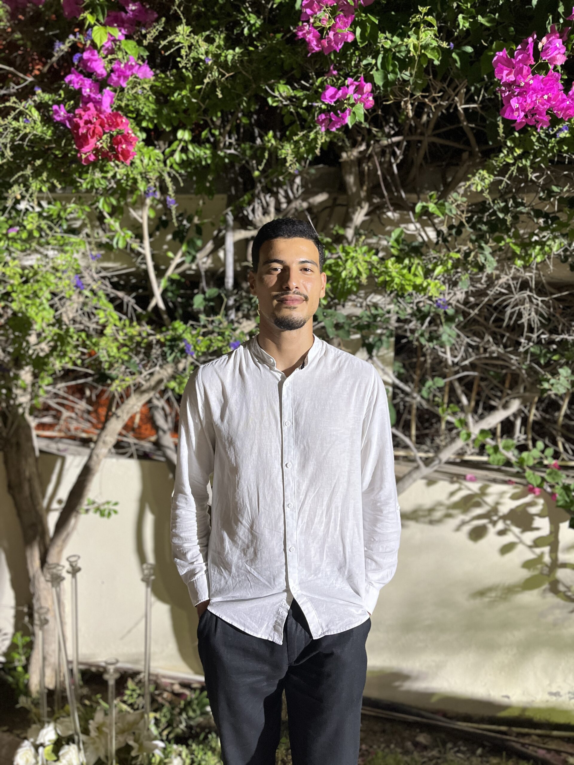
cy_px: 382
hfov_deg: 53.1
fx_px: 575
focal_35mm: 26
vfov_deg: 67.3
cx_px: 287
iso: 250
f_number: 1.6
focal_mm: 5.1
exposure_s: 1/50
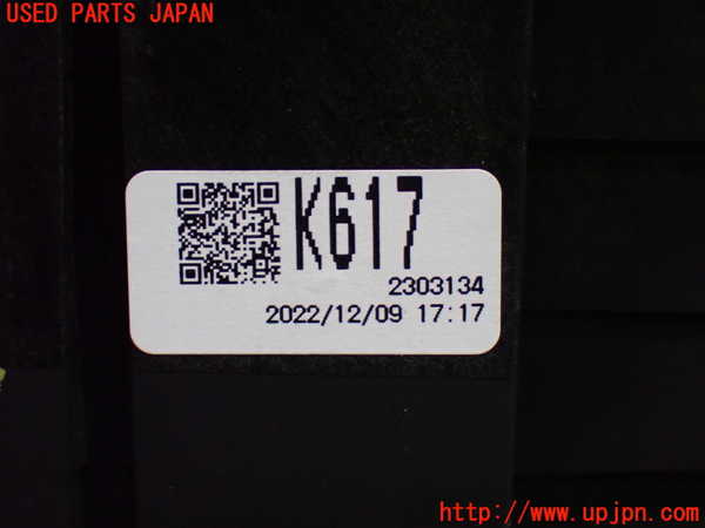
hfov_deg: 27.4
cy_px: 264
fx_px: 1446
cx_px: 352
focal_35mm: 71
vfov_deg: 20.7
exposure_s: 1/60
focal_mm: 12.73
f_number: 3.9
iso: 1250
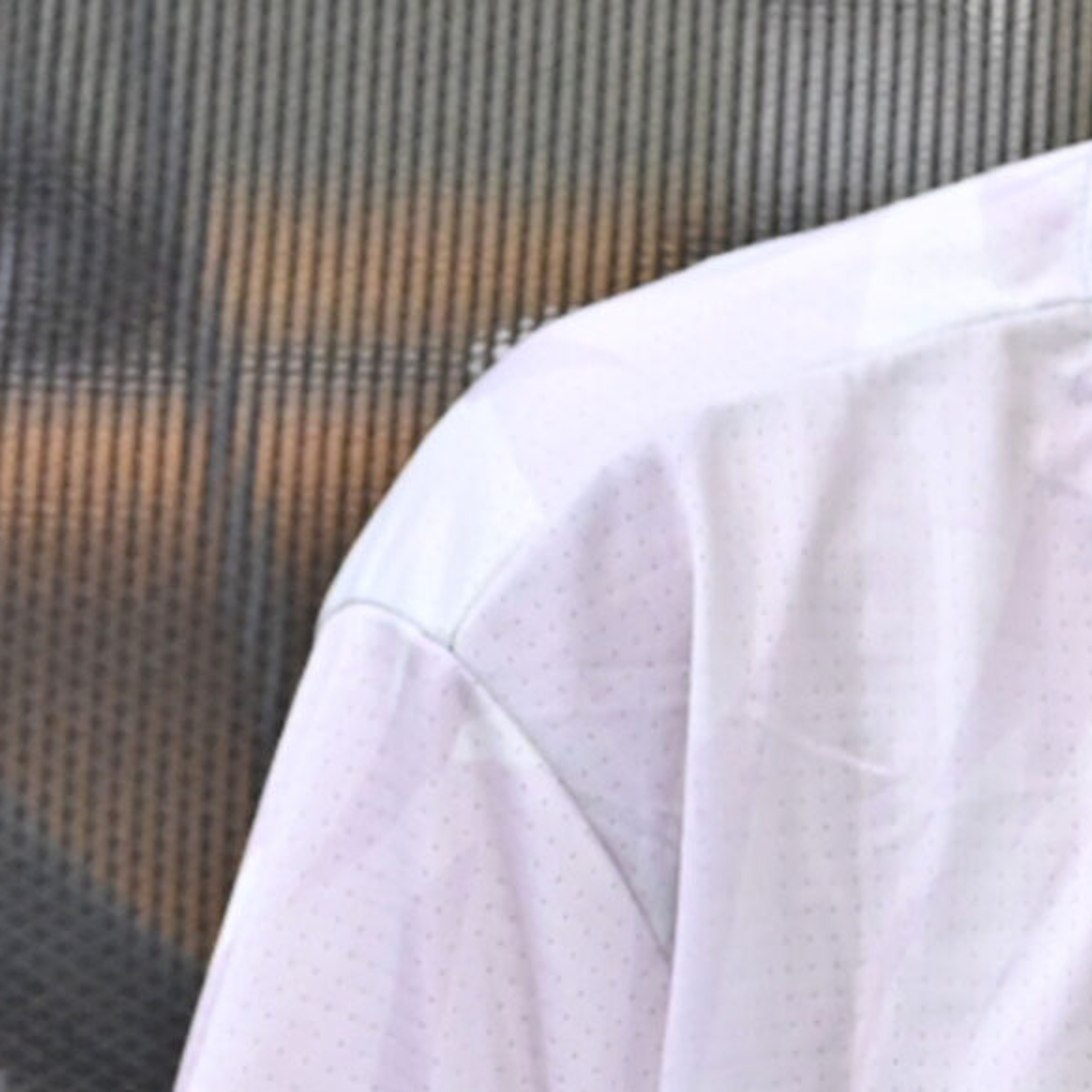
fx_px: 24698
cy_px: 10
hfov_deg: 2.5
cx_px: 1987
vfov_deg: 2.5
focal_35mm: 692
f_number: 5
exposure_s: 1/200
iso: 5000
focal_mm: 185
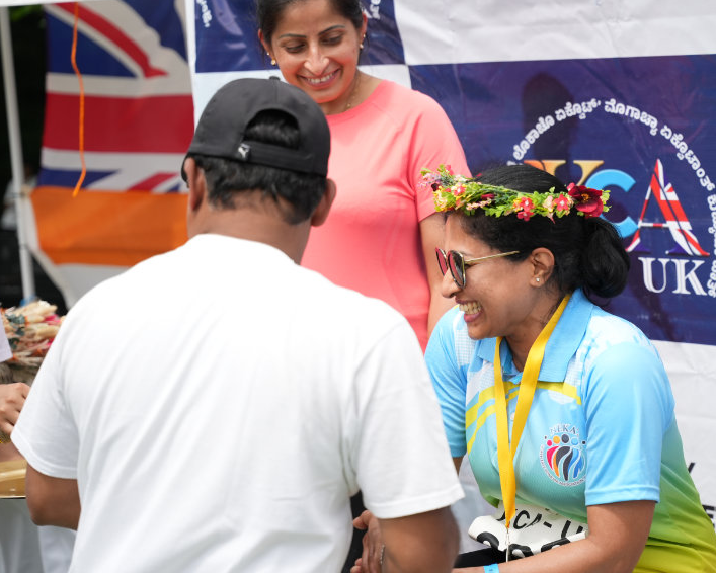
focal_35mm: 81
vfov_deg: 19.0
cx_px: 490
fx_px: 1710
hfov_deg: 23.5
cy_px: 270
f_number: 2.8
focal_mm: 59.5
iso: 250
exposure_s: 1/2000
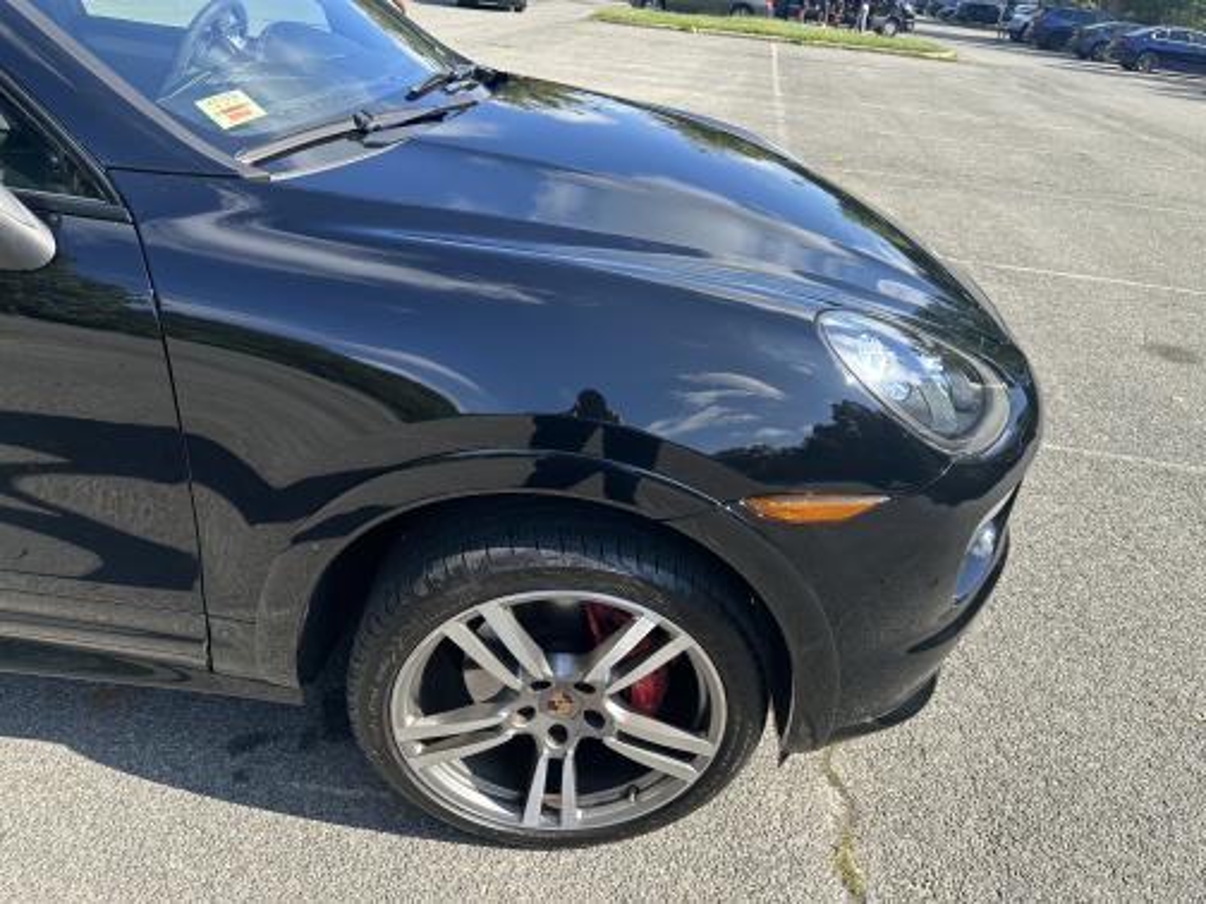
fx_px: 836
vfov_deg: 56.8
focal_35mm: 24
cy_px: 452
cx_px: 603
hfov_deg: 71.6
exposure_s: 1/1157
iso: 80
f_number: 1.78
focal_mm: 6.86
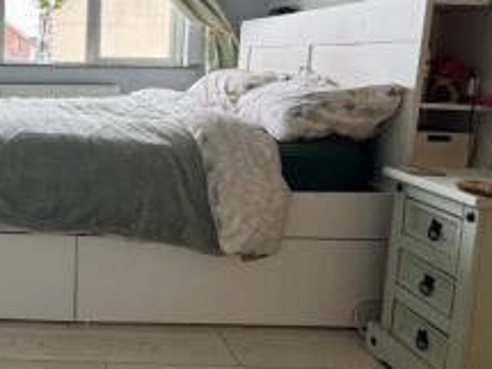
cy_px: 132
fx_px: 540
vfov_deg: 37.4
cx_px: 33
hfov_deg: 43.9
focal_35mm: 38
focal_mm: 2.22
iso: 64
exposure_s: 1/99
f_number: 2.2
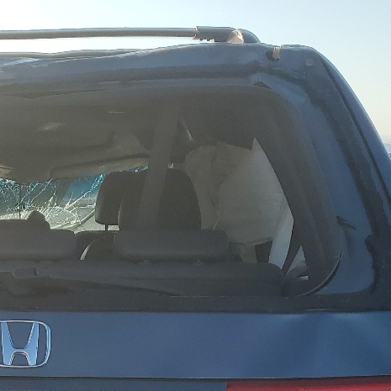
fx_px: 1010
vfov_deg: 21.0
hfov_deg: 21.3
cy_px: 409
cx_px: 21
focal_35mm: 79
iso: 50
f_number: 1.5
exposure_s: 1/2000
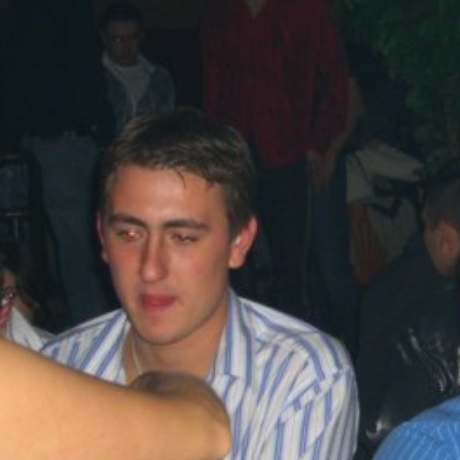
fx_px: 1714
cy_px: 328
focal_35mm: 114
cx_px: 465
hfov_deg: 15.0
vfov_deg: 15.2
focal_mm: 11.8
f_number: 3.6
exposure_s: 1/60
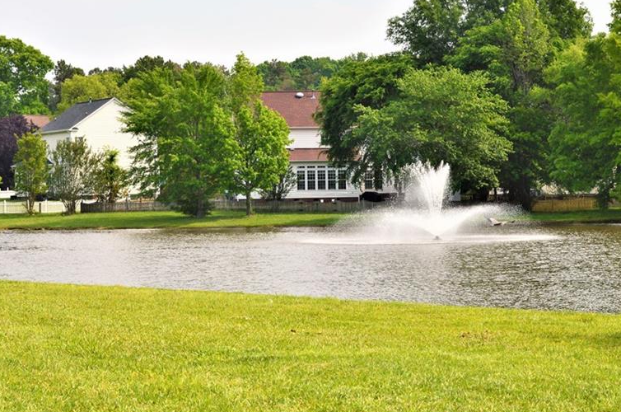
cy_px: 177
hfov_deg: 19.3
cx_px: 339
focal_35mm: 106
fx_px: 1825
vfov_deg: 12.9
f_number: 11
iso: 280
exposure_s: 1/500
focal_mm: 52
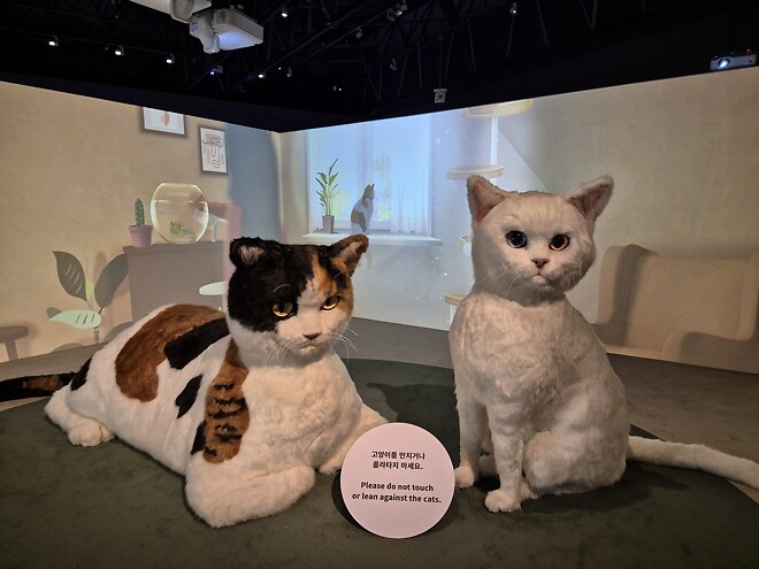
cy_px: 284
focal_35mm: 23
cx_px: 380
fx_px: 504
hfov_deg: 73.9
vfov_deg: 58.9
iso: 250
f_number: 1.8
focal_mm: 5.4
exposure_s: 1/46
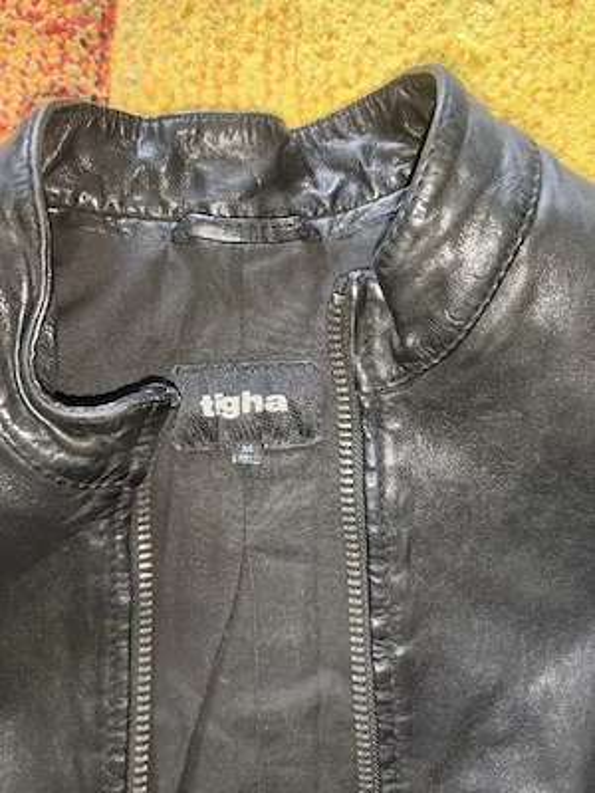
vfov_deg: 73.9
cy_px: 396
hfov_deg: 58.9
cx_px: 298
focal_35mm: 23
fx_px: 527
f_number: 1.65
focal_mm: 6.19
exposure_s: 1/50
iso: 250
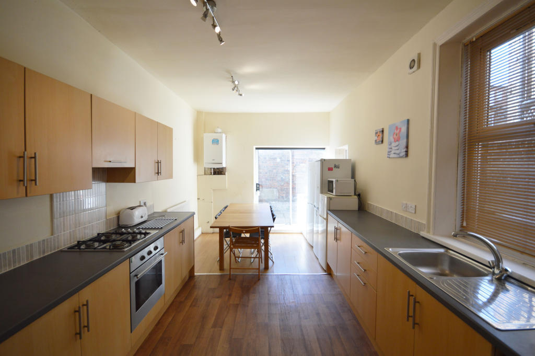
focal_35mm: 15
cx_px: 268
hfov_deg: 100.4
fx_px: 223
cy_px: 178
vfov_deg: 77.2
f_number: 5.6
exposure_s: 1/125
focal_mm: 10
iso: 400
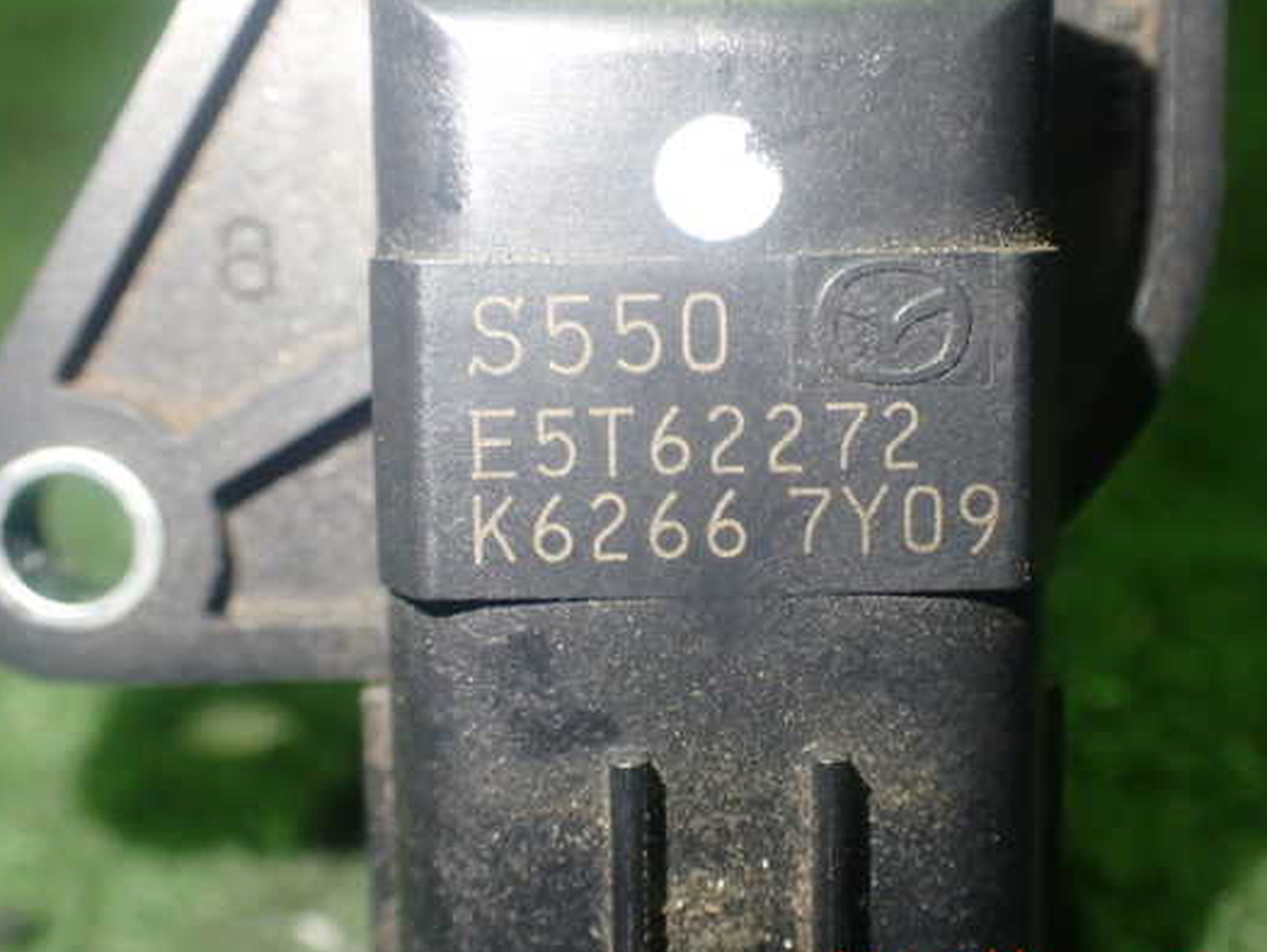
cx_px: 657
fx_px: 1721
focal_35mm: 47
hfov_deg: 40.4
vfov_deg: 30.9
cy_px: 463
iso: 500
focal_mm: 7.31
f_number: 2.8
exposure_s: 1/40
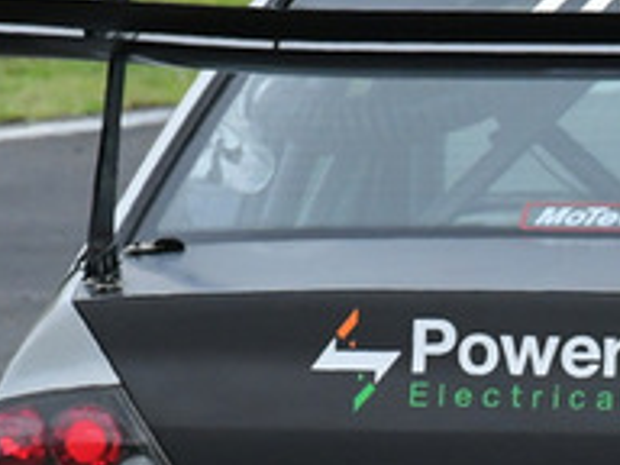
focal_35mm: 3005
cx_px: 578
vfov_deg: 0.5
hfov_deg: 0.7
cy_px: 262
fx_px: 53822
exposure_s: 1/640
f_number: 10
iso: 1600
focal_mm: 500
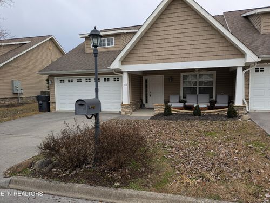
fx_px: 187
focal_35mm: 24
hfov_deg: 71.6
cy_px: 102
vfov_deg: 56.8
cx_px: 135
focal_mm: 4.53
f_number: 1.7
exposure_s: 1/470
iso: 46
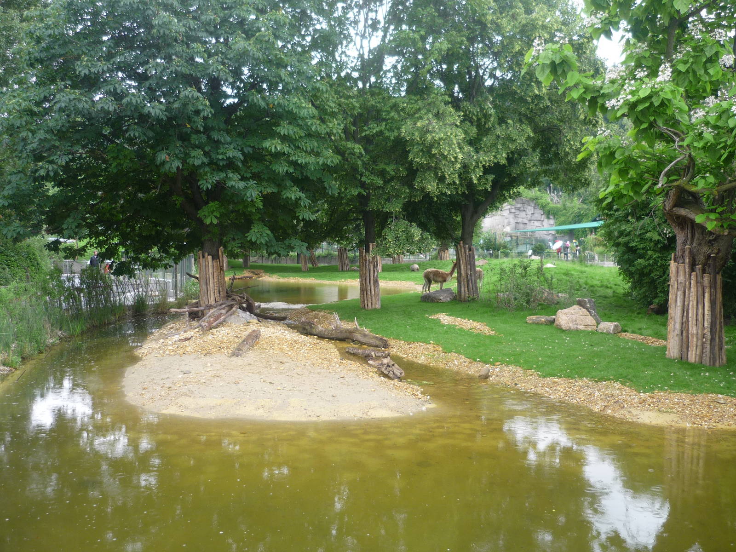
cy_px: 276
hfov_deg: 55.4
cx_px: 368
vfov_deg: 42.9
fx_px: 702
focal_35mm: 33
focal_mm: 5.5
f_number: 2.8
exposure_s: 1/80
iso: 100
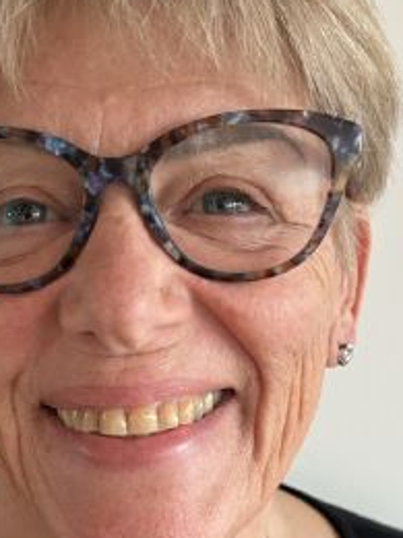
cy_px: 395
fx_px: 931
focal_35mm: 60
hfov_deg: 24.4
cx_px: 174
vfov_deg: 31.7
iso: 500
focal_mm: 5.7
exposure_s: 1/50
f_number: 1.5
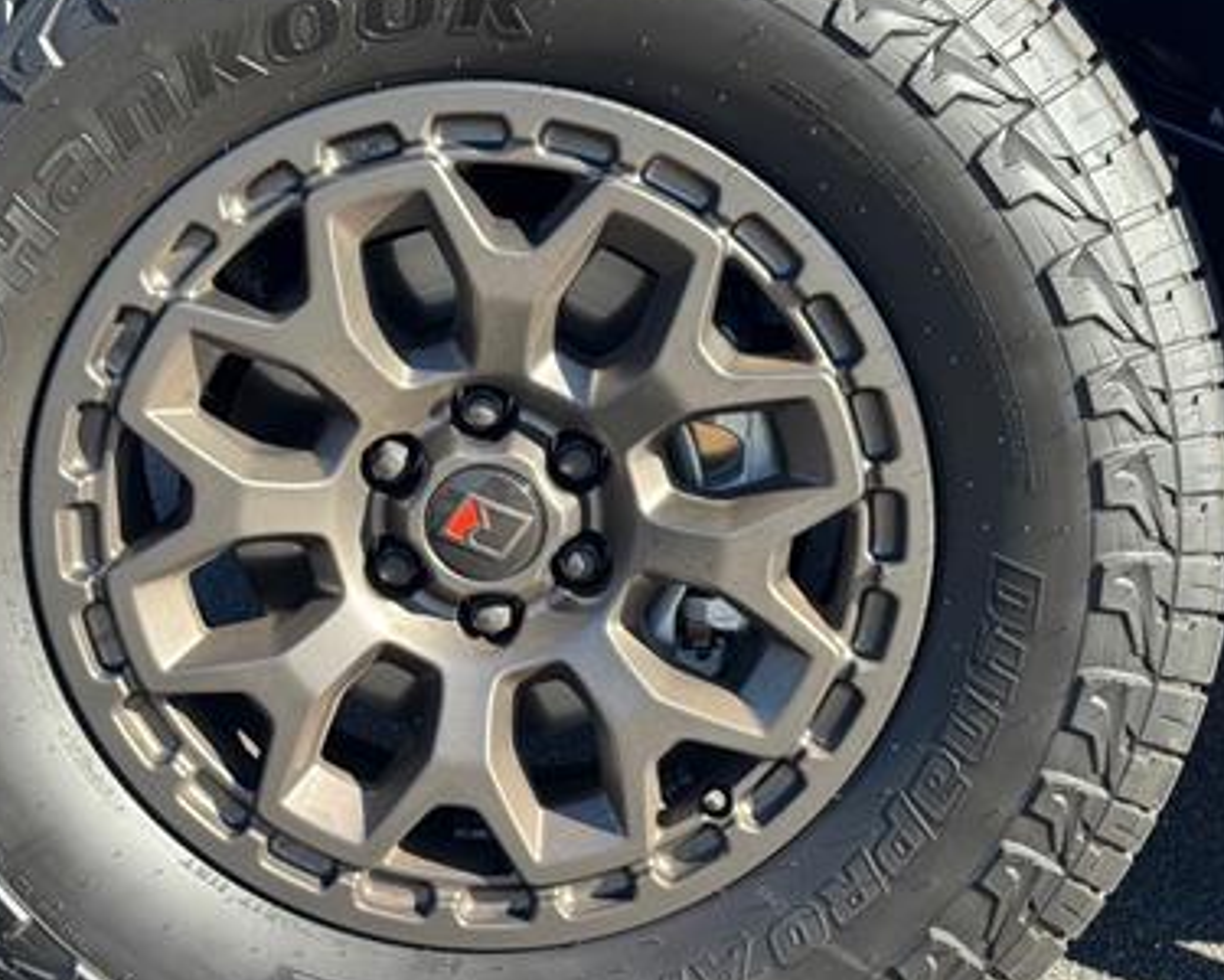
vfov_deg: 19.2
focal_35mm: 80
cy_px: 474
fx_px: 2898
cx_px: 633
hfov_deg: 23.8
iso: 64
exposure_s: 1/707
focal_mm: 6.76
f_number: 1.78
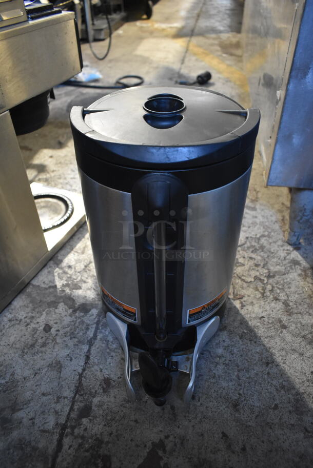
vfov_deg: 67.3
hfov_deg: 48.0
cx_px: 156
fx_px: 352
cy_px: 234
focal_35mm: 27
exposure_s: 1/30
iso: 2500
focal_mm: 18
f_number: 3.5
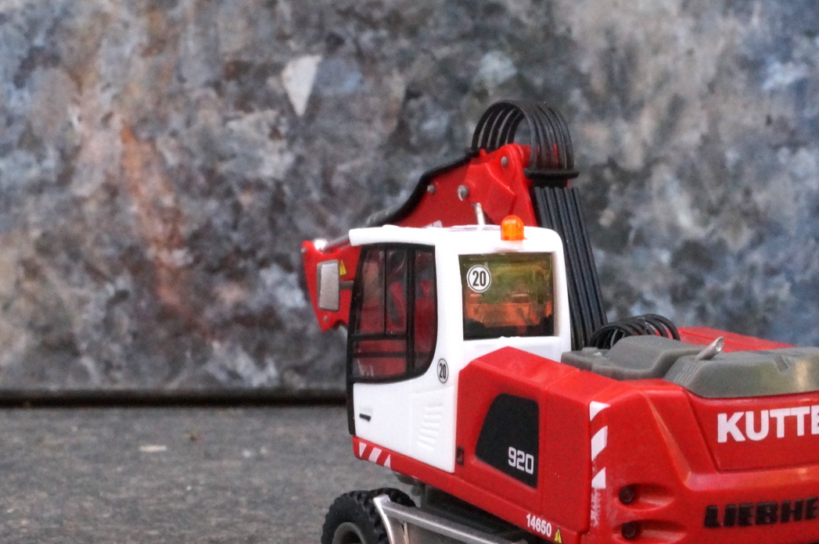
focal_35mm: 86
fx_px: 1955
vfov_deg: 15.8
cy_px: 390
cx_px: 548
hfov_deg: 23.6
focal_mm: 30
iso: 2000
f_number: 25
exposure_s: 1/60
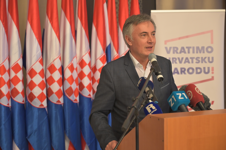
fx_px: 439
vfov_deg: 19.4
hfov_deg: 28.9
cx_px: 113
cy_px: 75
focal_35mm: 70
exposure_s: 1/160
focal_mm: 70
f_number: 4
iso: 2500
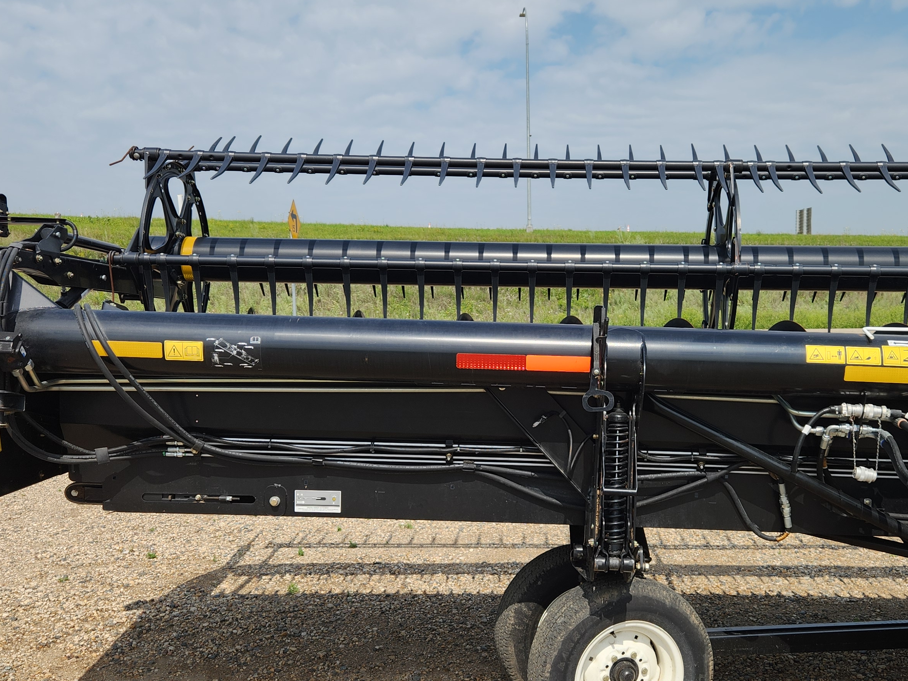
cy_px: 383
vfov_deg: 36.8
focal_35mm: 39
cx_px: 525
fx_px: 1023
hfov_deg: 47.7
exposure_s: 1/1704
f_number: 1.8
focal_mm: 5.4
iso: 20
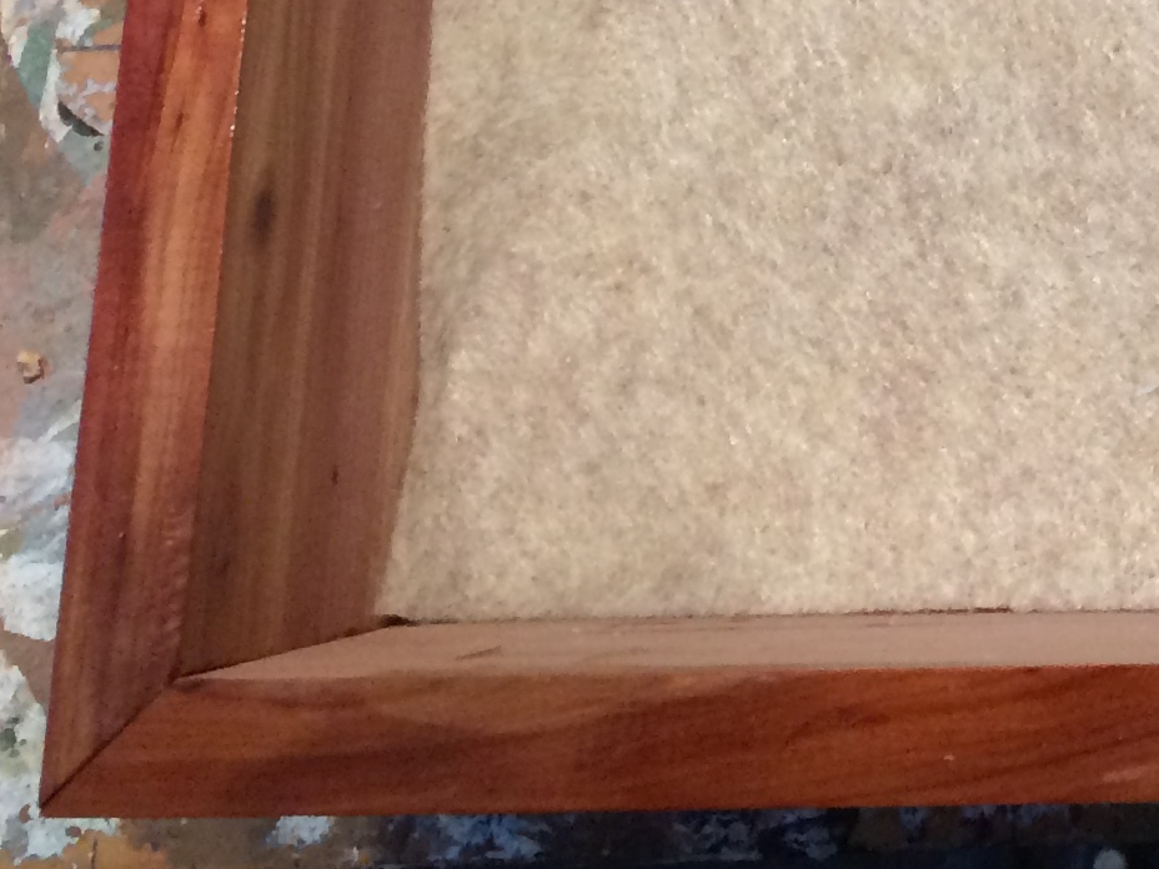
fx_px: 3415
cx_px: 1792
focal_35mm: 102
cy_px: -601
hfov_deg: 17.2
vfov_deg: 13.3
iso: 100
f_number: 2.2
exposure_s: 1/30
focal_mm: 4.15
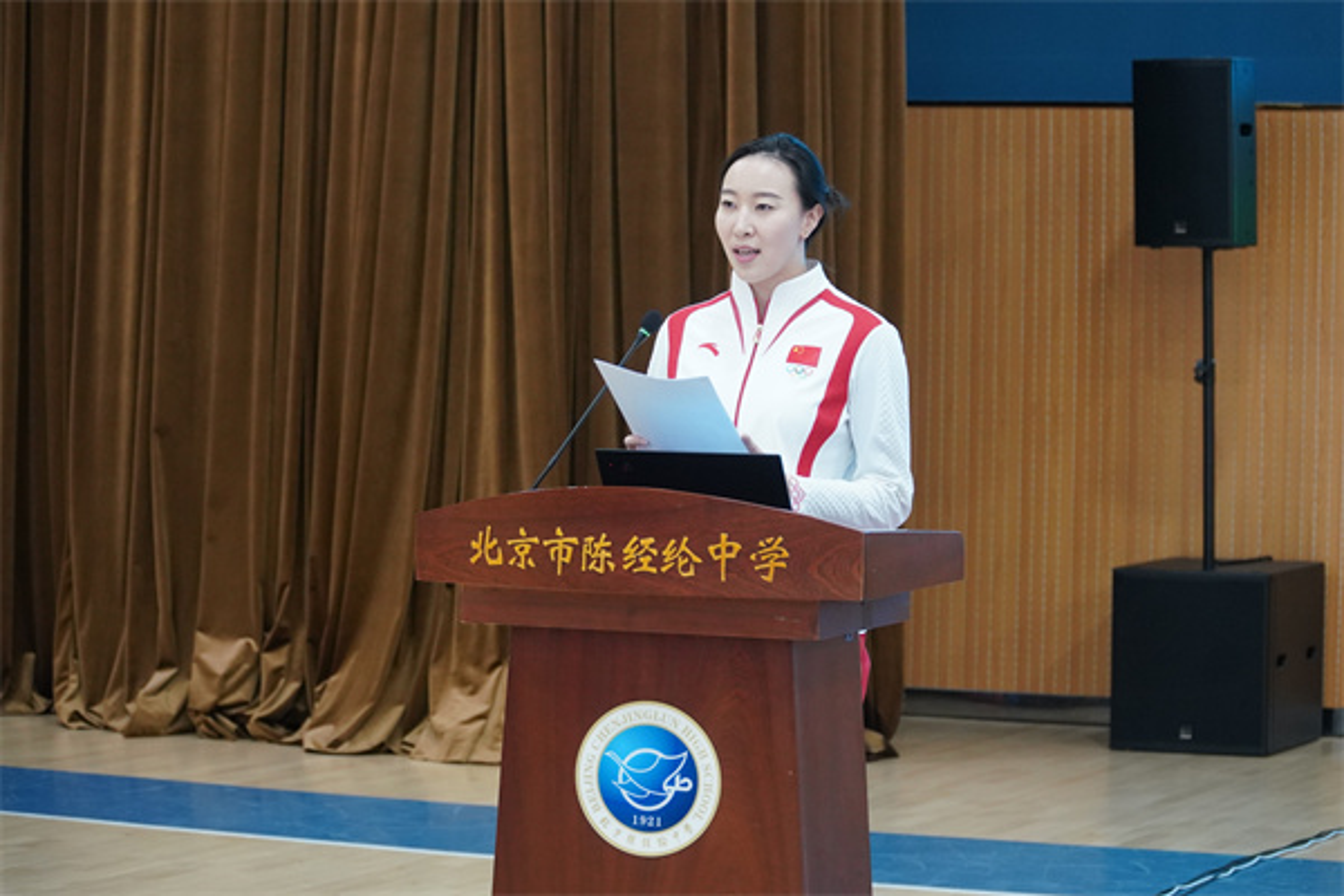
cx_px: 672
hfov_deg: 20.0
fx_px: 3808
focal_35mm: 102
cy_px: 448
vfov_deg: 13.4
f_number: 4
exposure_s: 1/125
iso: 2000
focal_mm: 68
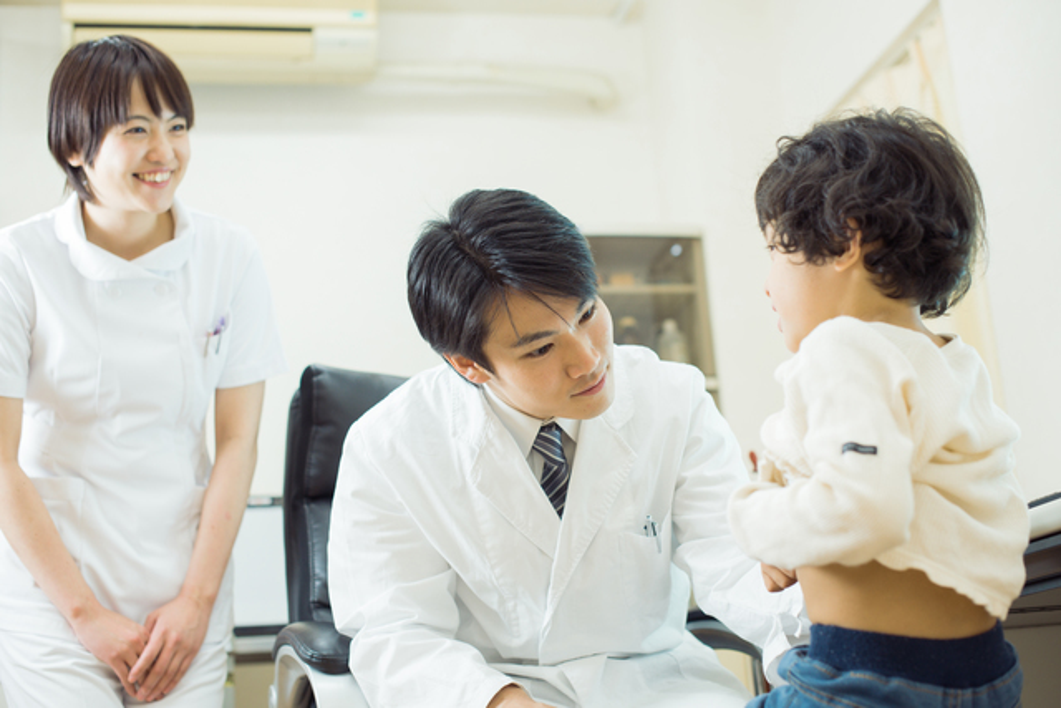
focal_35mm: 50
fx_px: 1474
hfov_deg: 39.6
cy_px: 354
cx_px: 530
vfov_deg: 27.0
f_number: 3.2
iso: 500
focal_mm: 50
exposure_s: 1/160
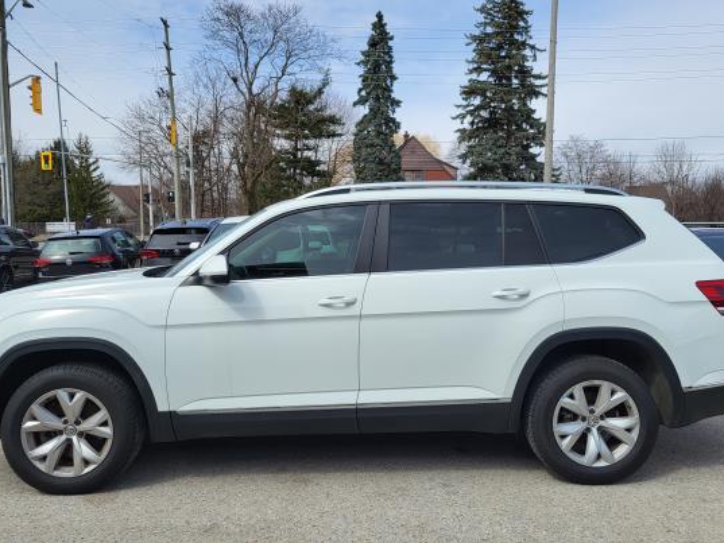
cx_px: 353
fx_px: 649
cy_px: 257
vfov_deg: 45.4
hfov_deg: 58.3
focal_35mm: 31
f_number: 1.8
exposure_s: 1/2835
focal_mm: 5.4
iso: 40
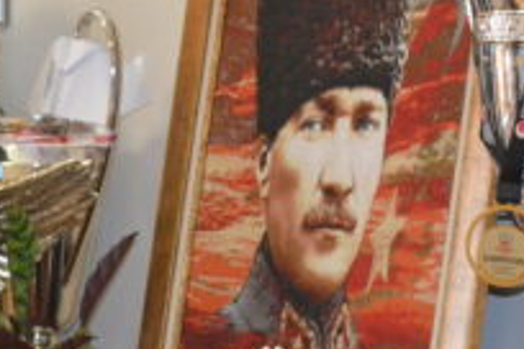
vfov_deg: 7.6
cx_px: 9
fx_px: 2620
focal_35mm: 180
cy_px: 136
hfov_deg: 11.3
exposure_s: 1/60
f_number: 5
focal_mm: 38
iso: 3200
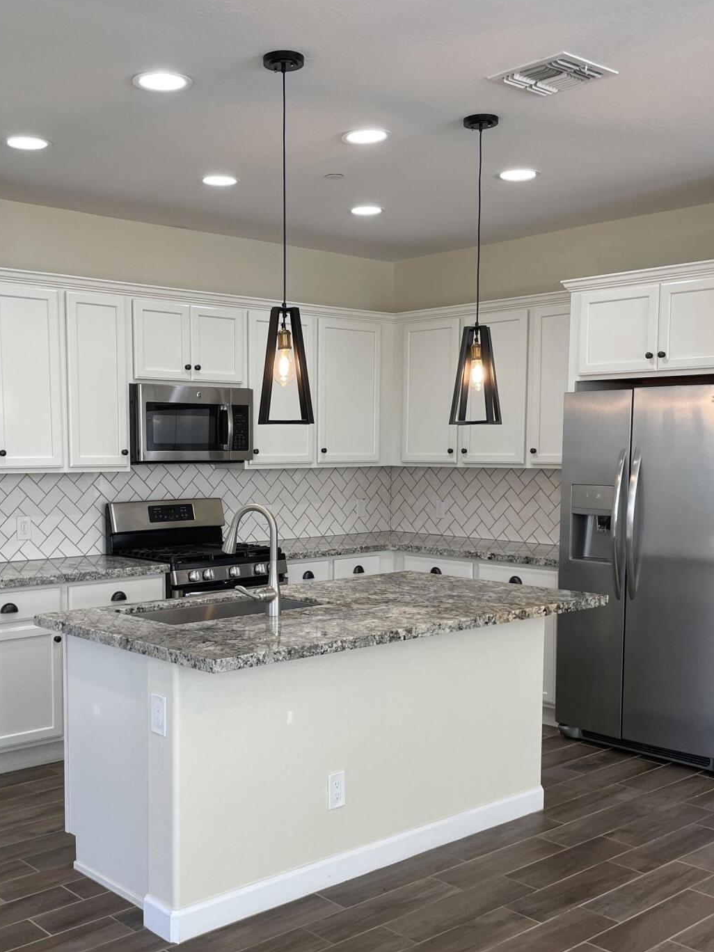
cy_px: 553
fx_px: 1045
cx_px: 290
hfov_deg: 37.6
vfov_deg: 48.8
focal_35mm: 38
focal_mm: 4.2
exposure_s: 1/120
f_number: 1.6
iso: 80
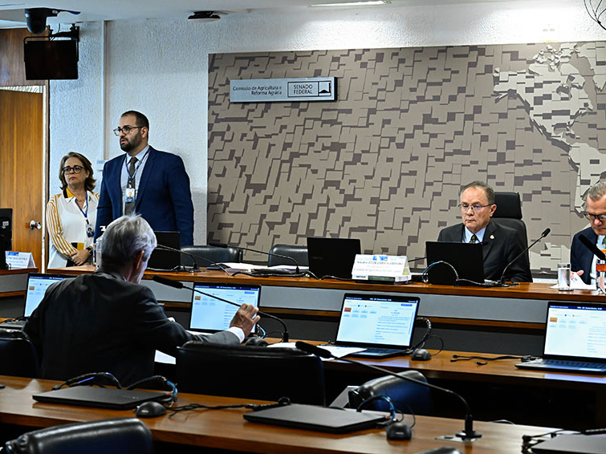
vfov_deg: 15.7
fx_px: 1645
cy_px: 226
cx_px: 341
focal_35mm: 94
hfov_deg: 20.9
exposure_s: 1/100
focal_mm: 86
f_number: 9
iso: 6400
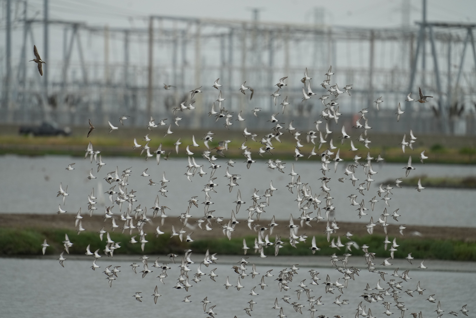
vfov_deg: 2.3
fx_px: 7933
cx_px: 238
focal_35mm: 600
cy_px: 159
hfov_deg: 3.4
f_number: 5.6
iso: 1250
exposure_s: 1/2000
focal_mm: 600
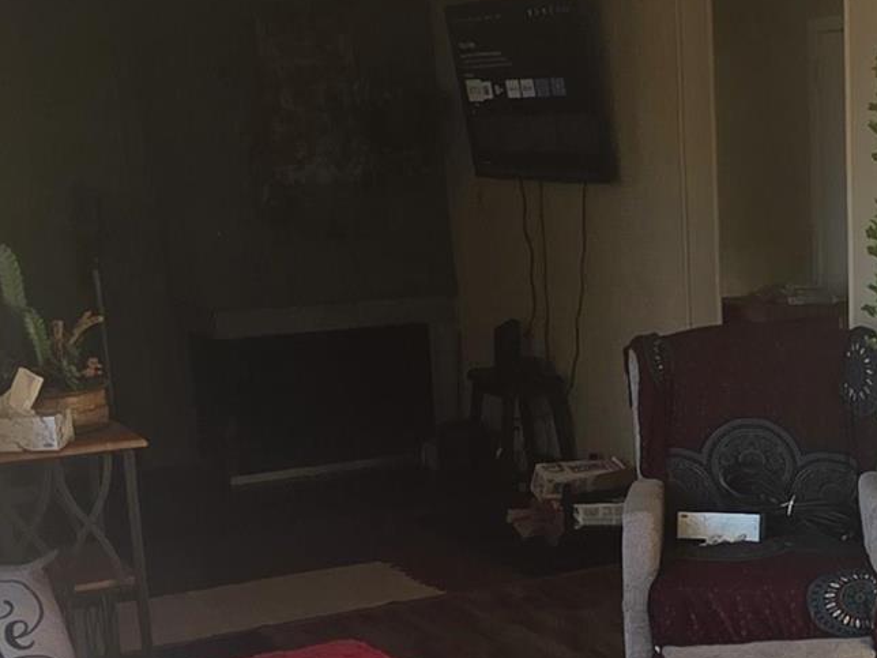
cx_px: 948
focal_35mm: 62
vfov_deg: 23.5
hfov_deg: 28.5
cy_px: 470
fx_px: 1571
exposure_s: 1/120
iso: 25
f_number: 1.9
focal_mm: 2.2
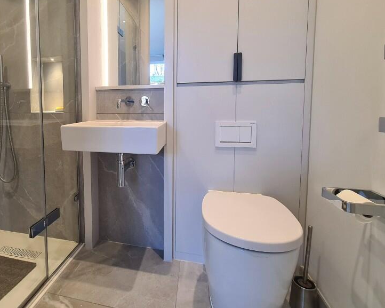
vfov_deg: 73.0
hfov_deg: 83.9
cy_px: 123
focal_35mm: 18
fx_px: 205
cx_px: 133
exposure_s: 1/50
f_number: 2.2
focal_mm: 2.2
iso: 200
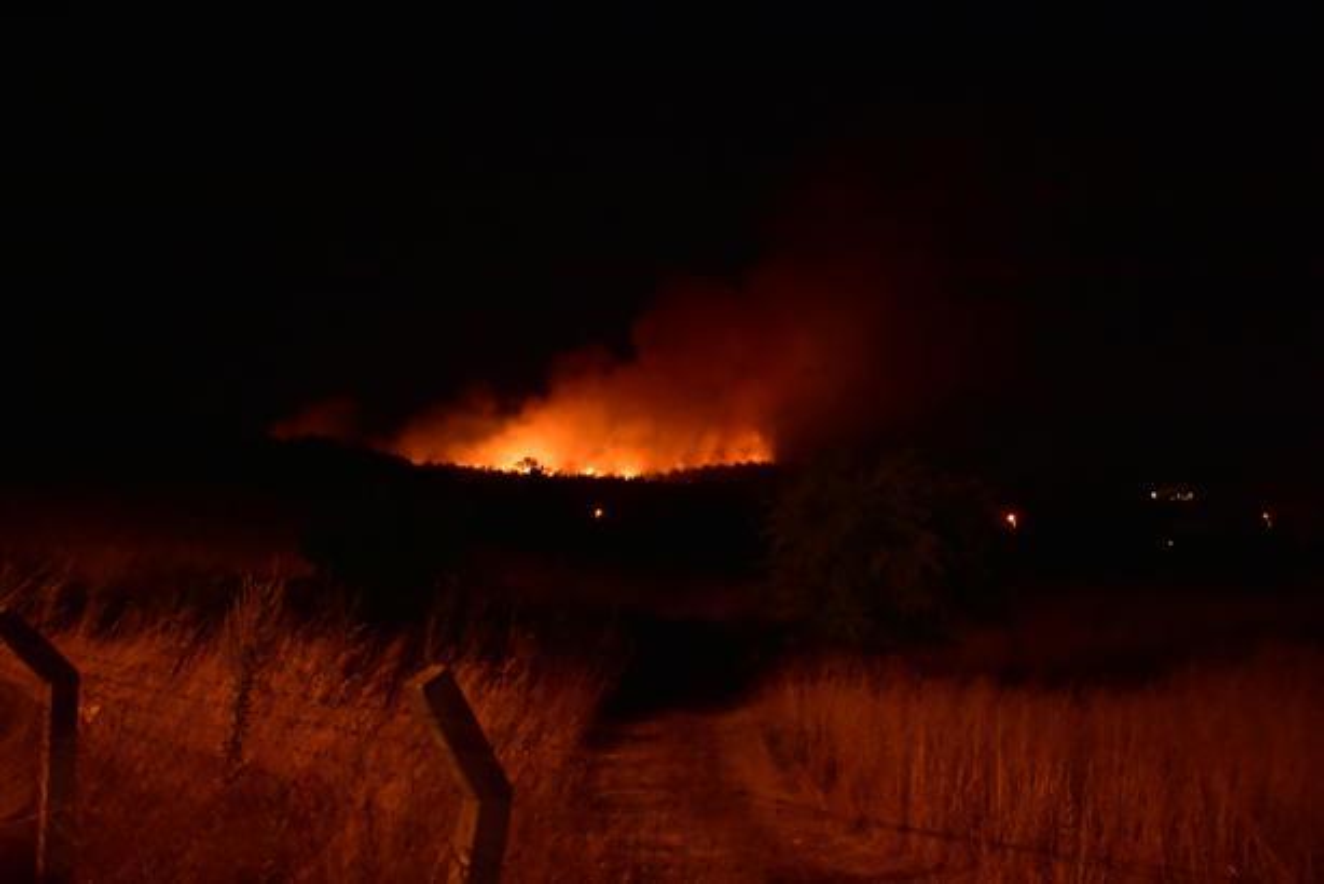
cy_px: 442
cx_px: 662
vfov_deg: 43.7
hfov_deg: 61.9
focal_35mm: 30
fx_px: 1104
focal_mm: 20
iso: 8000
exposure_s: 1/25
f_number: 3.5
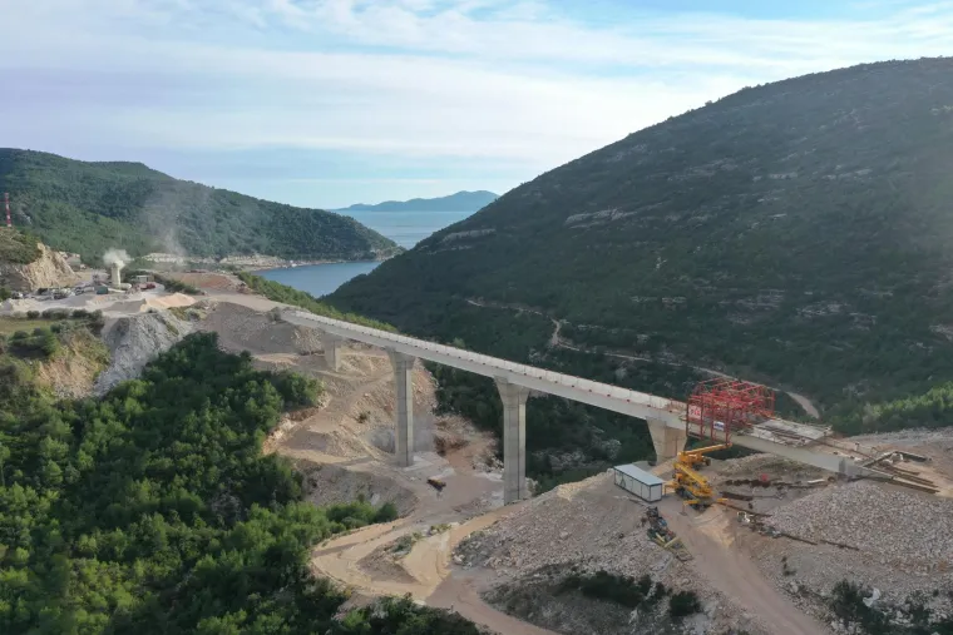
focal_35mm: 28
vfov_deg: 46.4
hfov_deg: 65.5
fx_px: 741
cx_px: 476
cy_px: 318
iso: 100
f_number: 5
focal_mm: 10.26
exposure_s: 1/500
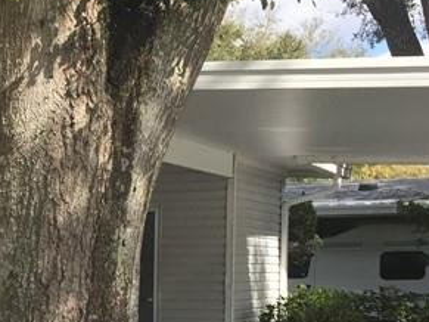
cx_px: -167
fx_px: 1264
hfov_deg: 17.7
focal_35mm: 102
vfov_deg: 14.2
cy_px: 356
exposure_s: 1/964
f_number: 2.2
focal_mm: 4.15
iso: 32
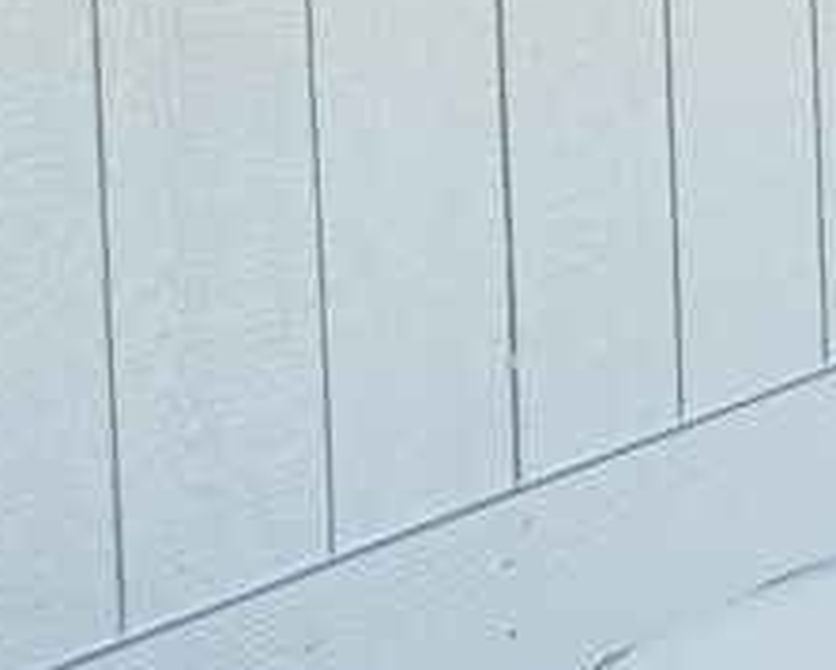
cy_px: -393
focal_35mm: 136
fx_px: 3368
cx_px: 2446
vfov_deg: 10.9
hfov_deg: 10.4
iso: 250
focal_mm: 12.6
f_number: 6.4
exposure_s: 1/125
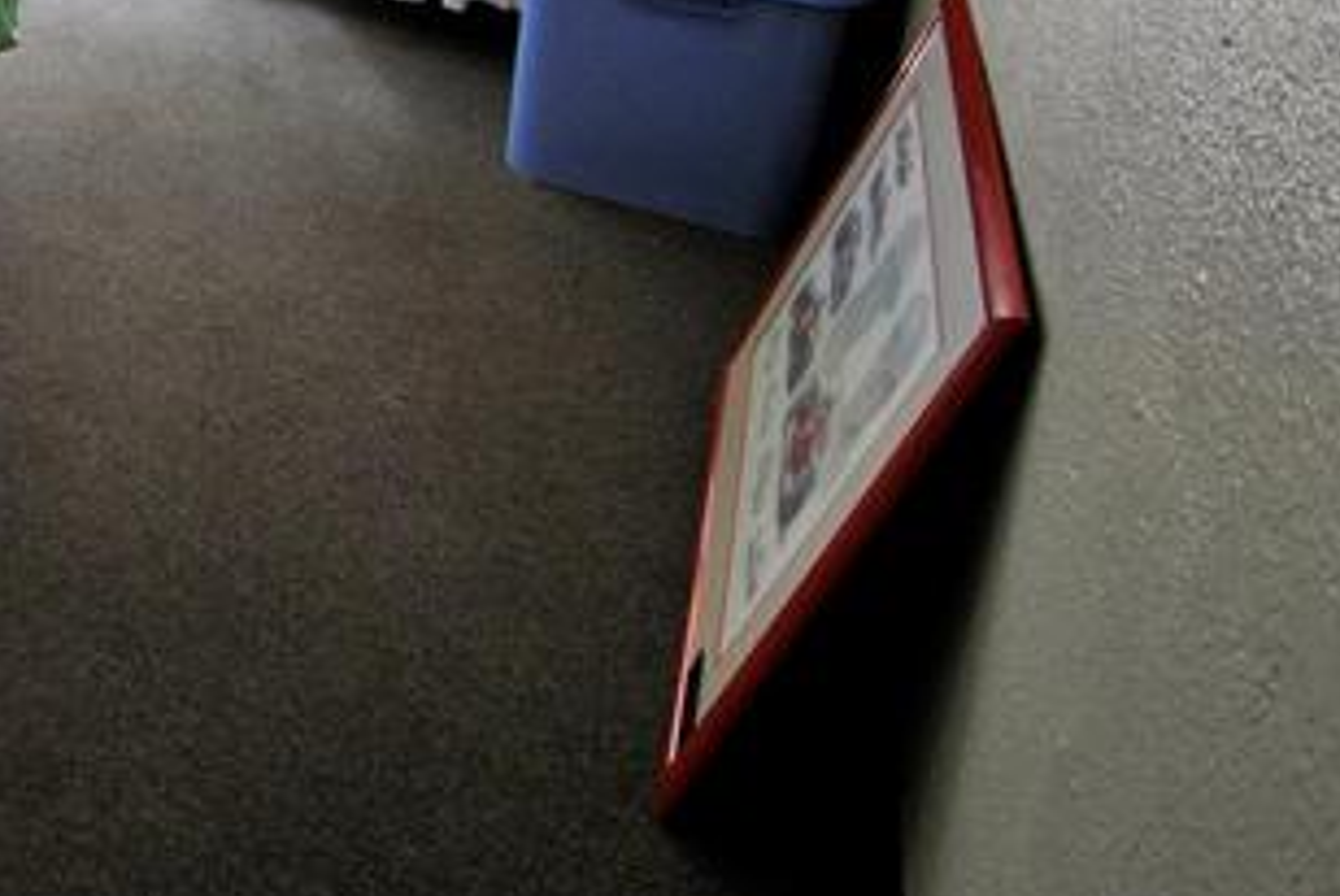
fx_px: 1453
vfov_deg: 28.6
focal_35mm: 39
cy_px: -241
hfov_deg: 41.2
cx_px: -78
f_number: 3.5
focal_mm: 10
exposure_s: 1/30
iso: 250
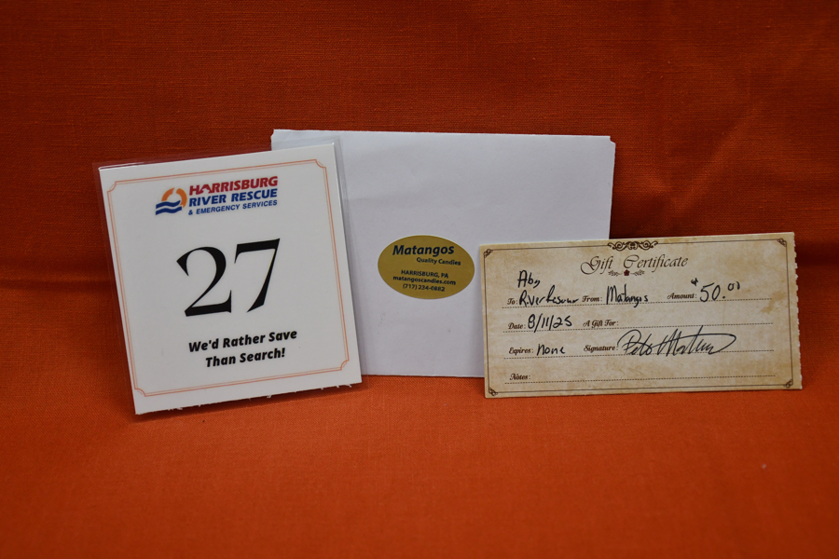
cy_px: 280
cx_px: 420
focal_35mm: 57
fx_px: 1328
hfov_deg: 35.1
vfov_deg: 23.8
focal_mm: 38
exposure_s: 1/100
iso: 1000
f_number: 5
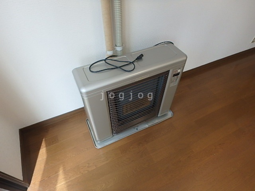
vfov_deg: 63.4
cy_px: 96
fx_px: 155
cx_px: 128
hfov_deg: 79.0
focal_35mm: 21
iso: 160
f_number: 3.5
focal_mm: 3.7
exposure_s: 1/60
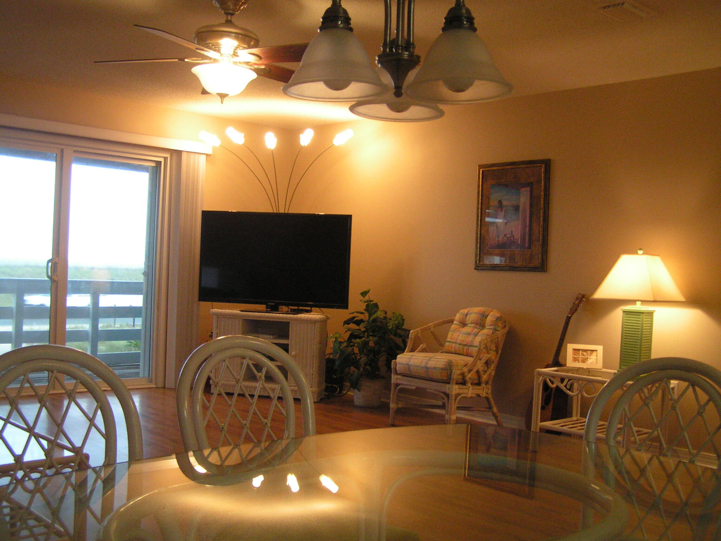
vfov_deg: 37.7
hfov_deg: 49.0
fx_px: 791
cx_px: 360
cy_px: 270
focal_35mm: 38
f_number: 2.8
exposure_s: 1/30
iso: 200
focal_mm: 6.3
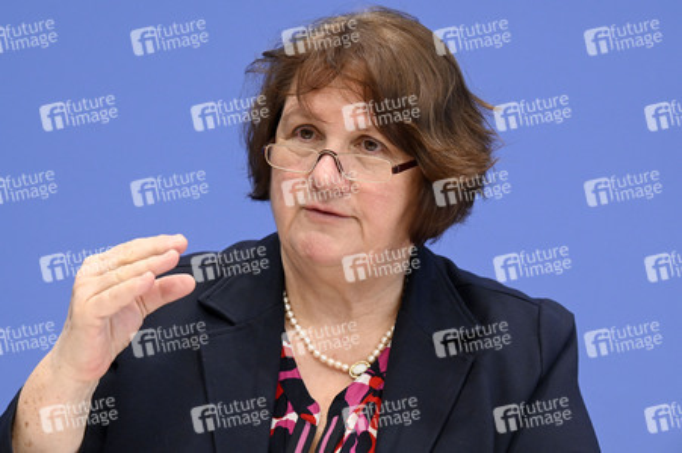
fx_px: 2556
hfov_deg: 15.2
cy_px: 226
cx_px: 341
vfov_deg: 10.1
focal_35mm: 135
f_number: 6.3
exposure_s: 1/320
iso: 4000
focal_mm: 135
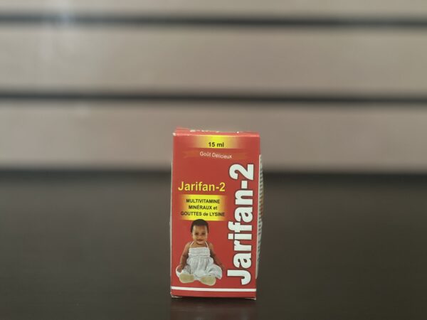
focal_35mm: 77
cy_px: 160
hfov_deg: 25.3
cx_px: 214
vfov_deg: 19.1
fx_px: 950
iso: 400
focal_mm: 9
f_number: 2.8
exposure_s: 1/33
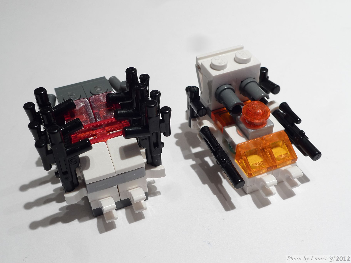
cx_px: 176
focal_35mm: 44
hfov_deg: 42.9
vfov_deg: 32.9
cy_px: 132
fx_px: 446
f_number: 5
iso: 80
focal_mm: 9.3
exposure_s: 1/2
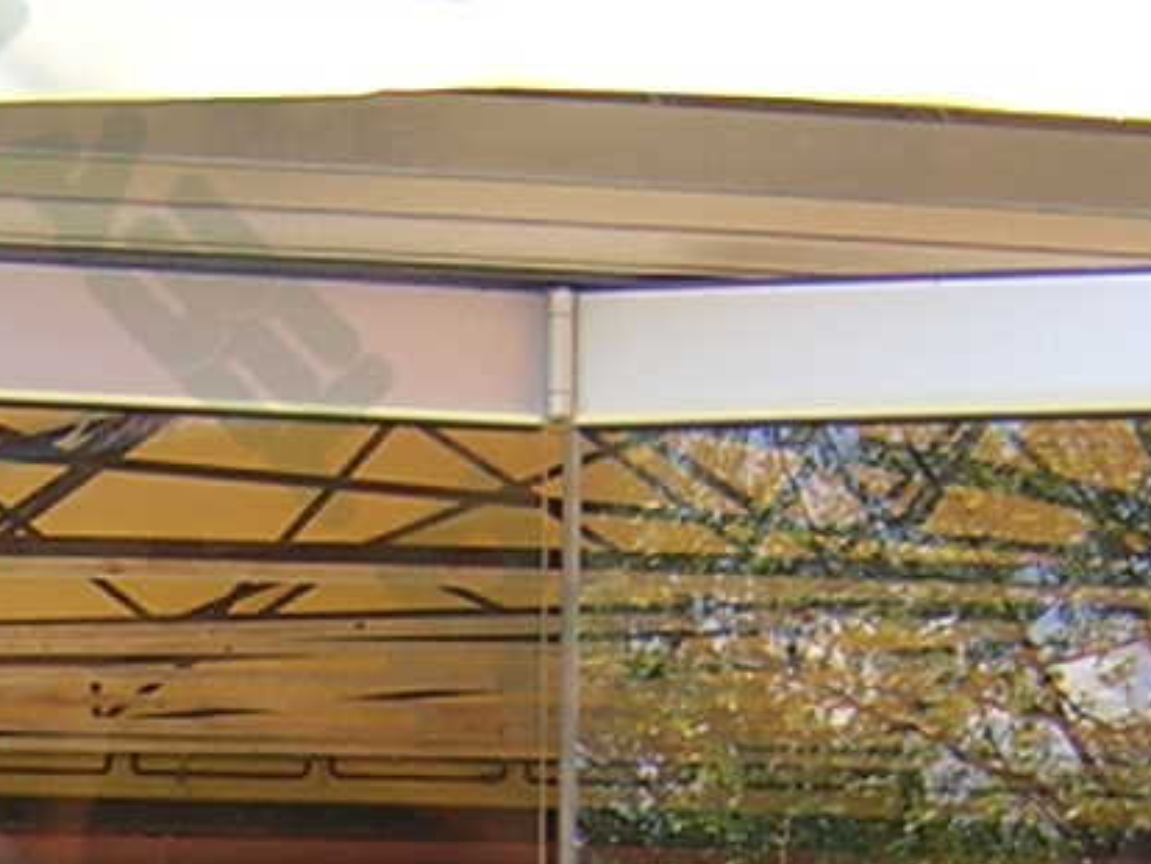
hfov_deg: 14.2
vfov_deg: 10.1
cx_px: 370
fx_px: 4625
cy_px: 1553
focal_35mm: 139
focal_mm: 4.7
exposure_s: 1/248
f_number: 2.6
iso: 100
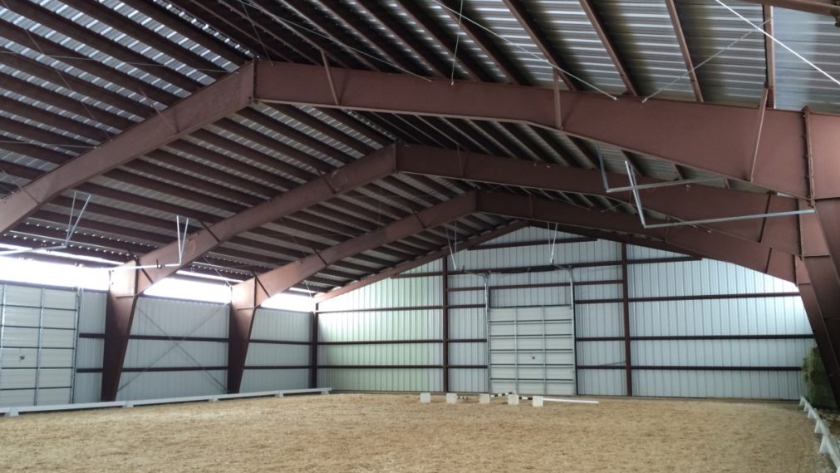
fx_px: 713
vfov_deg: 36.6
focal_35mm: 32
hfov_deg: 61.0
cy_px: 275
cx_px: 419
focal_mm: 4.15
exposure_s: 1/30
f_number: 2.2
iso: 50
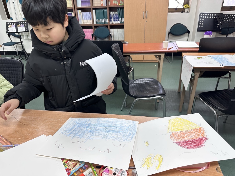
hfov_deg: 71.6
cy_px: 88
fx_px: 163
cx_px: 118
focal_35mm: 24
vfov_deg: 56.8
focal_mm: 6.86
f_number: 1.78
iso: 160
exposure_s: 1/120
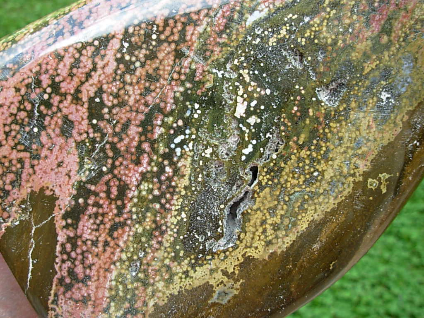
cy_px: 159
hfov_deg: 49.0
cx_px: 212
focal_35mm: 38
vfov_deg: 37.7
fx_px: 465
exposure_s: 1/148
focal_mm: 6.3
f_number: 2.9
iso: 50
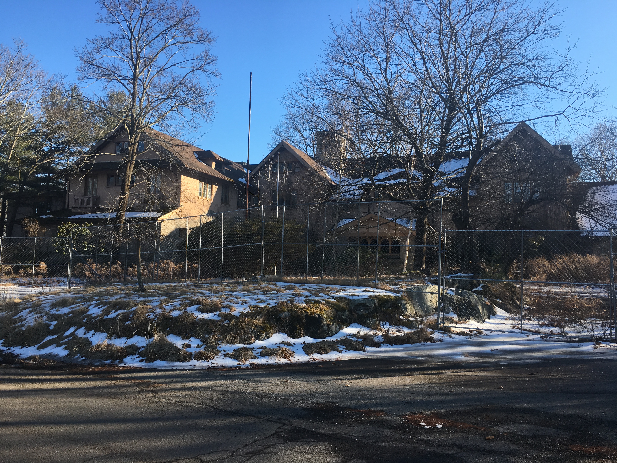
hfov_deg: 61.7
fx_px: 517
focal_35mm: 29
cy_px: 232
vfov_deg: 48.2
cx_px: 308
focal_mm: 4.15
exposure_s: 1/569
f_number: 2.2
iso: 25
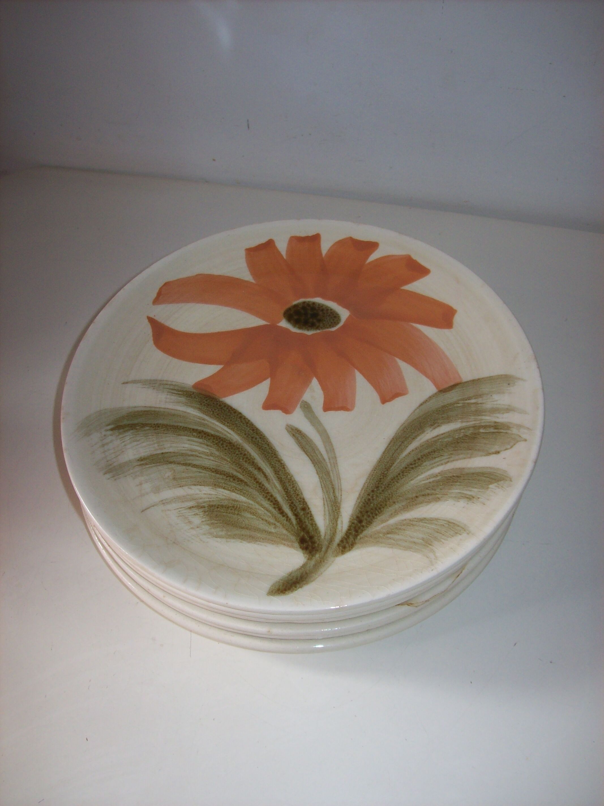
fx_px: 838
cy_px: 403
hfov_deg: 39.6
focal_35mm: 36
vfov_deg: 51.4
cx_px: 302
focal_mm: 6
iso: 80
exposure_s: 1/64
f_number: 2.7
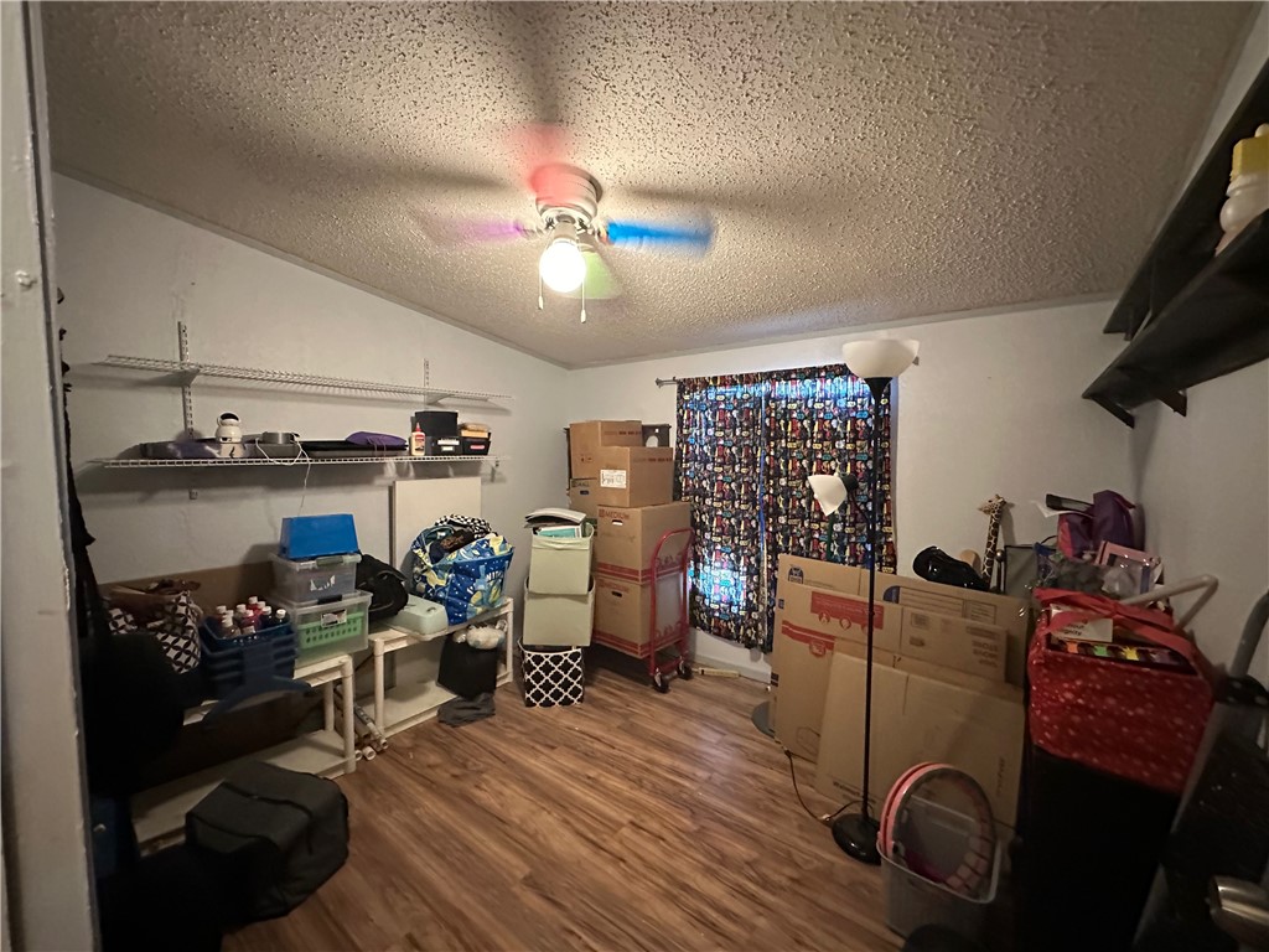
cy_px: 476
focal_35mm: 14
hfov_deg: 102.1
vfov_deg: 85.7
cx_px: 634
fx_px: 513
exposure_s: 1/40
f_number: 2.2
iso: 1000
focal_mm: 2.22
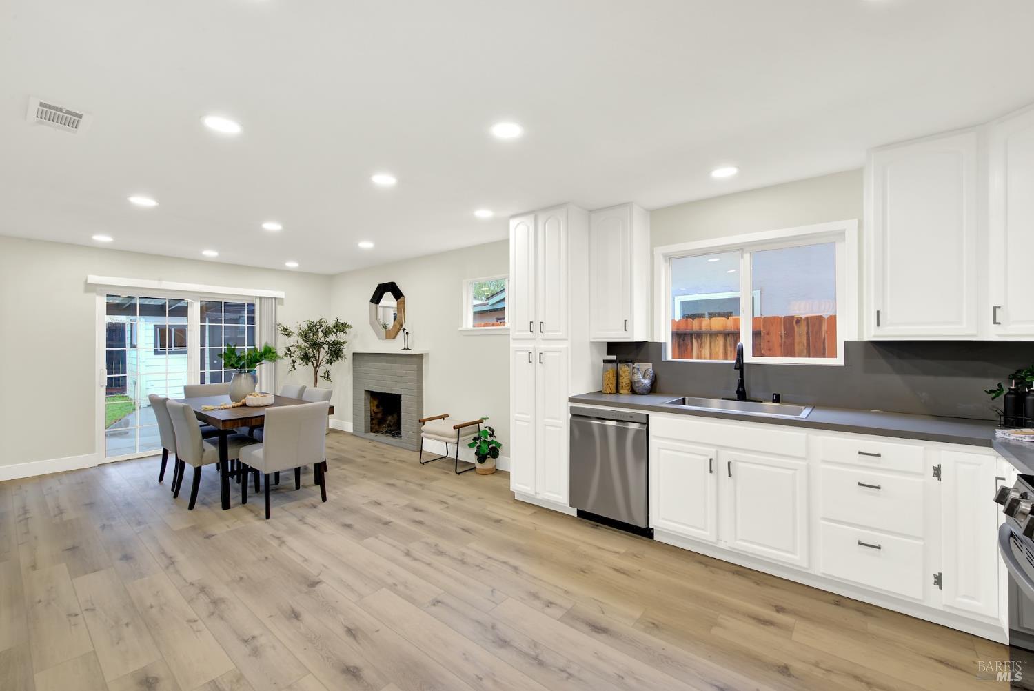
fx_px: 402
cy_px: 346
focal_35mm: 14
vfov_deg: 81.3
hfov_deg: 104.2
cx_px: 517
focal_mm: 14
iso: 100
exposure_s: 1/2
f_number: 14
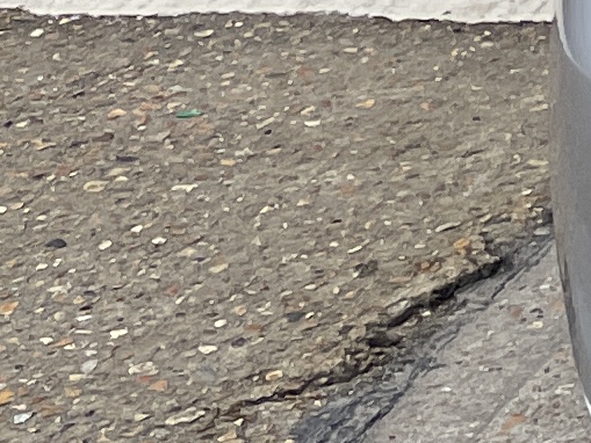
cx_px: 2265
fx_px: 3518
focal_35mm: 206
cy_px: -487
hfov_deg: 7.3
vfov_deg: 6.9
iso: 32
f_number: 1.6
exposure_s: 1/1195
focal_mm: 4.2
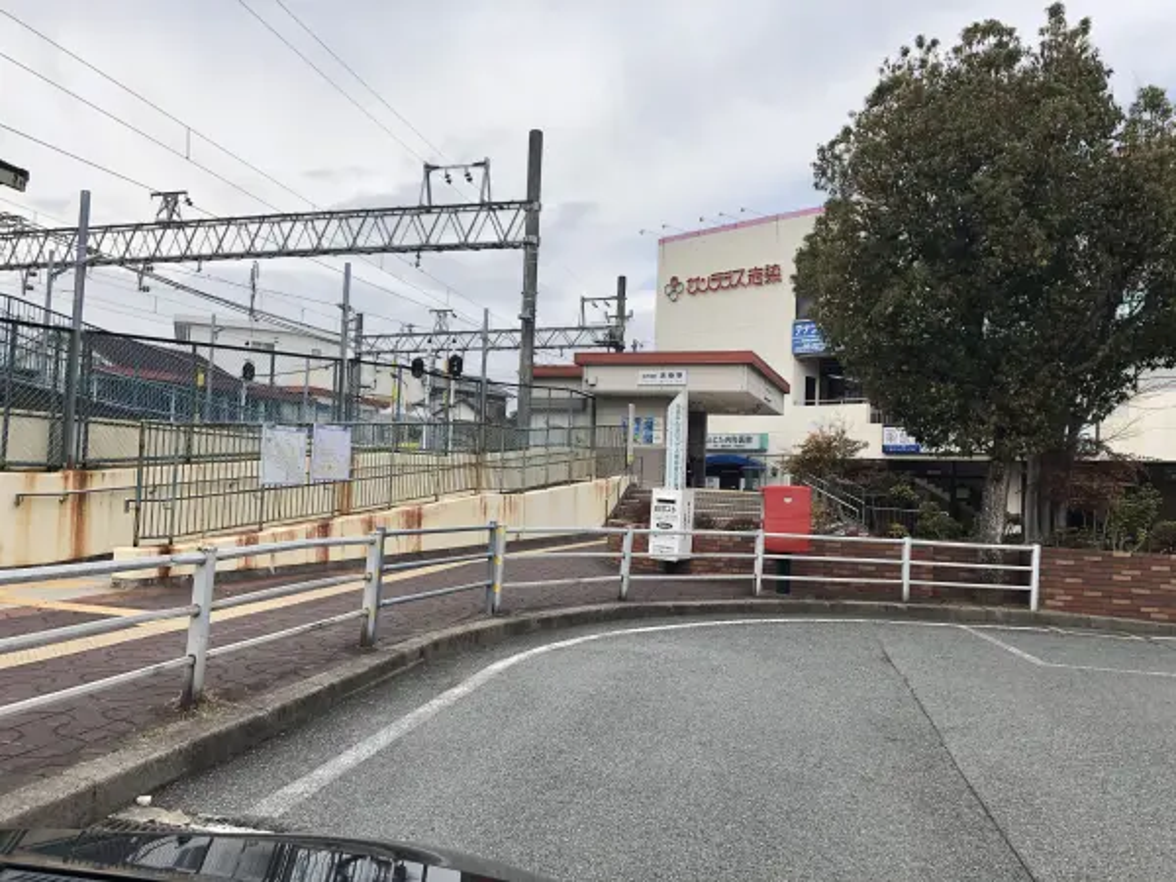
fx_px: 951
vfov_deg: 49.7
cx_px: 588
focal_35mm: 28
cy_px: 441
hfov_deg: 63.4
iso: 20
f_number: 1.8
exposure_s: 1/873
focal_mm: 4
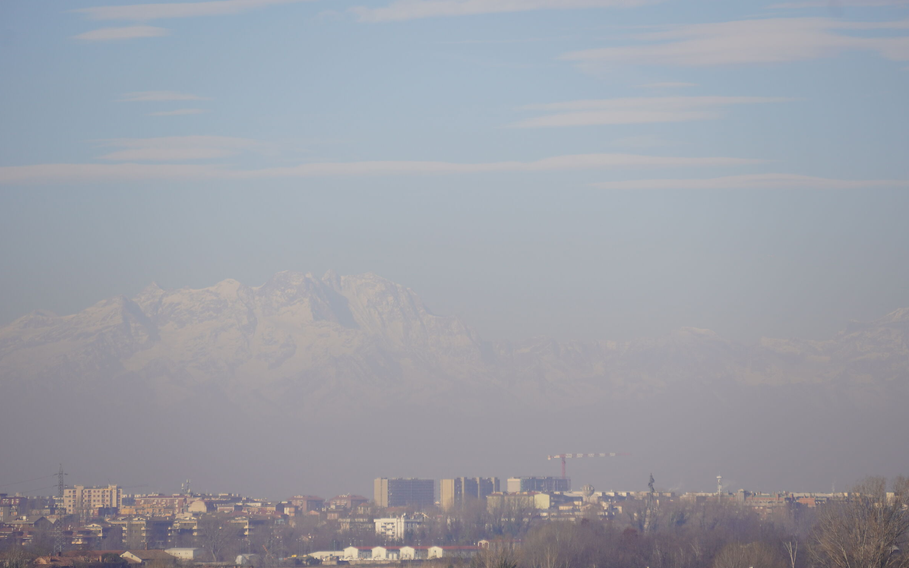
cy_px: 296
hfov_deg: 6.5
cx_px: 454
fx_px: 7978
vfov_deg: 4.1
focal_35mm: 322
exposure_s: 1/500
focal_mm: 210
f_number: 7.1
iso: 100
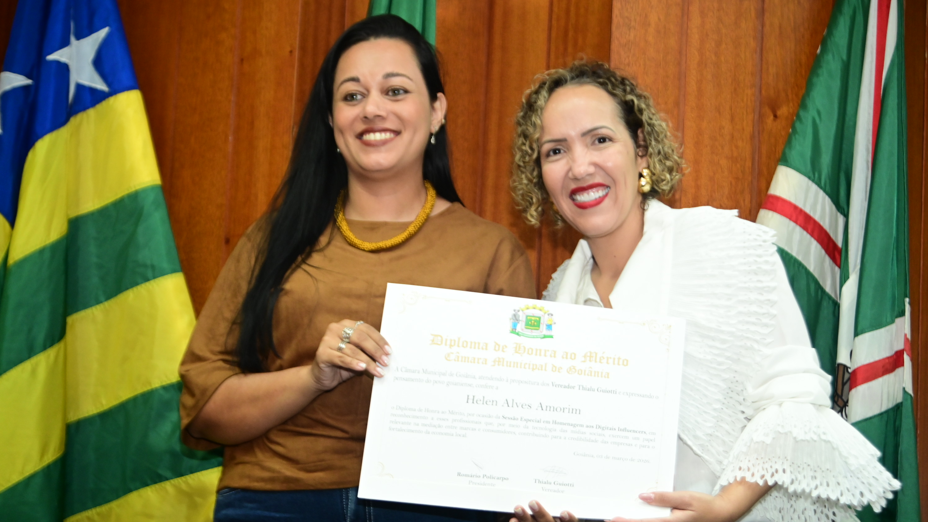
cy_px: 305
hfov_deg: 23.7
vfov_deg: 13.4
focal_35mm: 90
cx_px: 464
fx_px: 2215
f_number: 4.5
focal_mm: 85
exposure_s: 1/125
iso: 2500
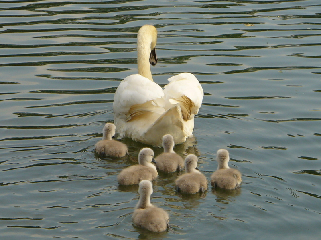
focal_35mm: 138
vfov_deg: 10.7
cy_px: 120
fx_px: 1280
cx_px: 160
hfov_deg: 14.3
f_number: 7.6
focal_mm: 22.7
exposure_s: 1/160
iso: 64
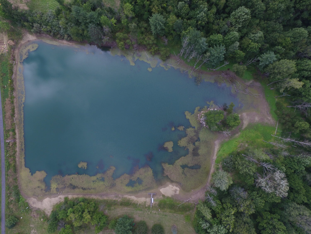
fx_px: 180
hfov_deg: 81.7
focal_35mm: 20
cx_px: 156
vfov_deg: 66.0
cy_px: 117
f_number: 2.8
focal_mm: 3.61
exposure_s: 1/462
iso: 100
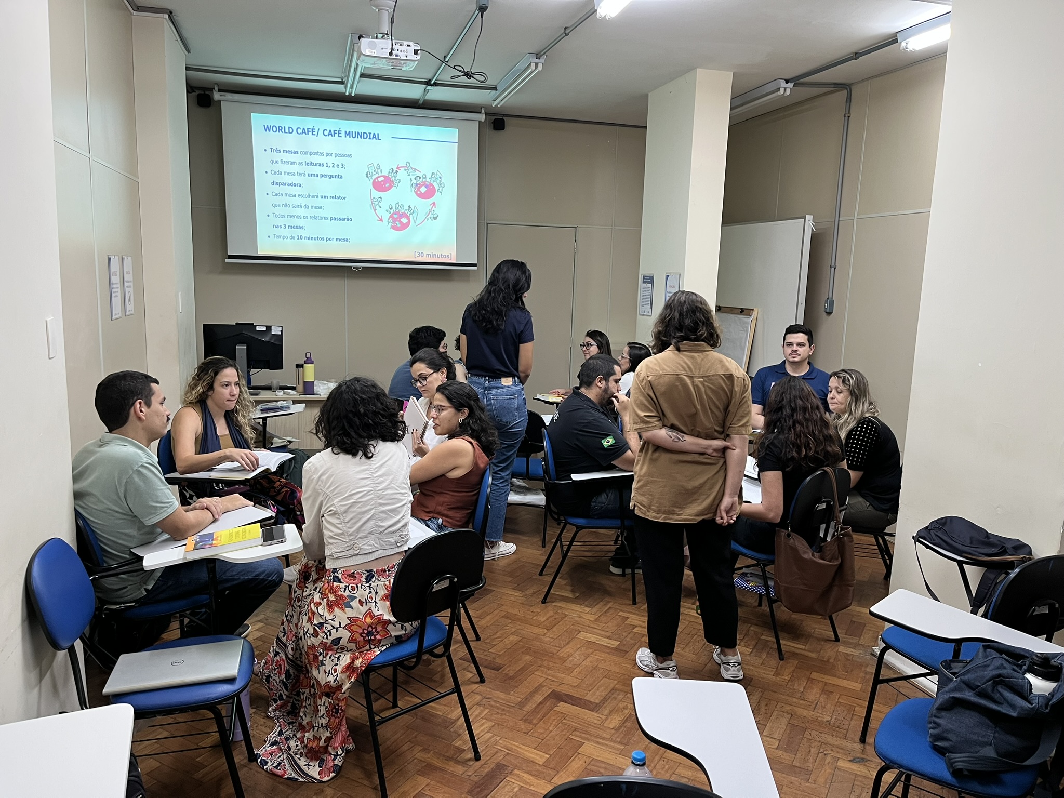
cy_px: 399
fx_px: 799
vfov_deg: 53.1
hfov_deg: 67.3
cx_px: 532
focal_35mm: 26
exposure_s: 1/60
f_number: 1.6
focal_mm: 5.1
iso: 160
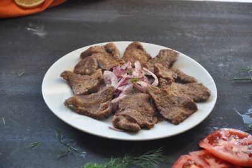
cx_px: 126
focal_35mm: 158
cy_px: 84
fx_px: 1102
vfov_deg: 8.7
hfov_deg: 13.1
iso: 400
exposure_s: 1/60
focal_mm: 105
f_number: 5.6
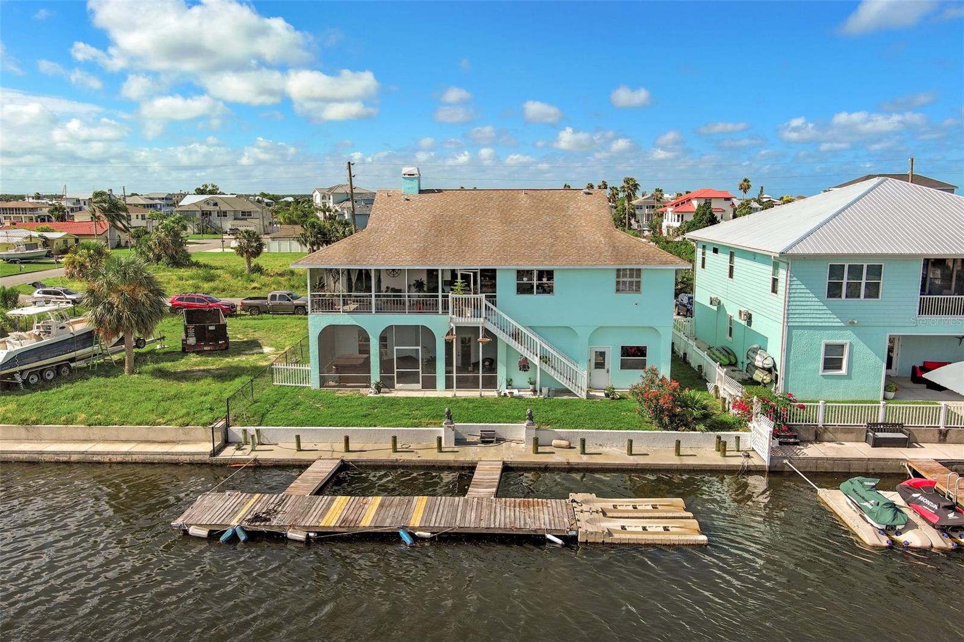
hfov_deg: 63.7
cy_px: 321
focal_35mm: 29
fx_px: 776
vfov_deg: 44.9
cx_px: 482
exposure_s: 1/1400
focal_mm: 10.57
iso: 100
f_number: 2.8
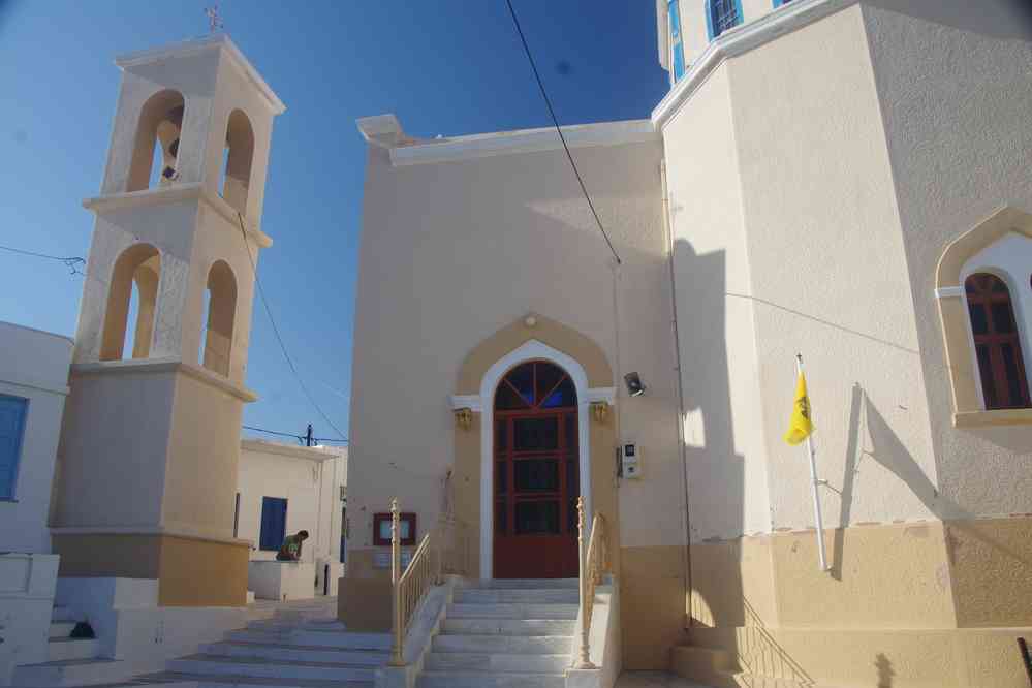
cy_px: 344
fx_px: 774
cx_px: 516
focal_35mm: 27
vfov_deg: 47.9
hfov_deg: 67.4
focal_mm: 18
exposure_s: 1/100
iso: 200
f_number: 11
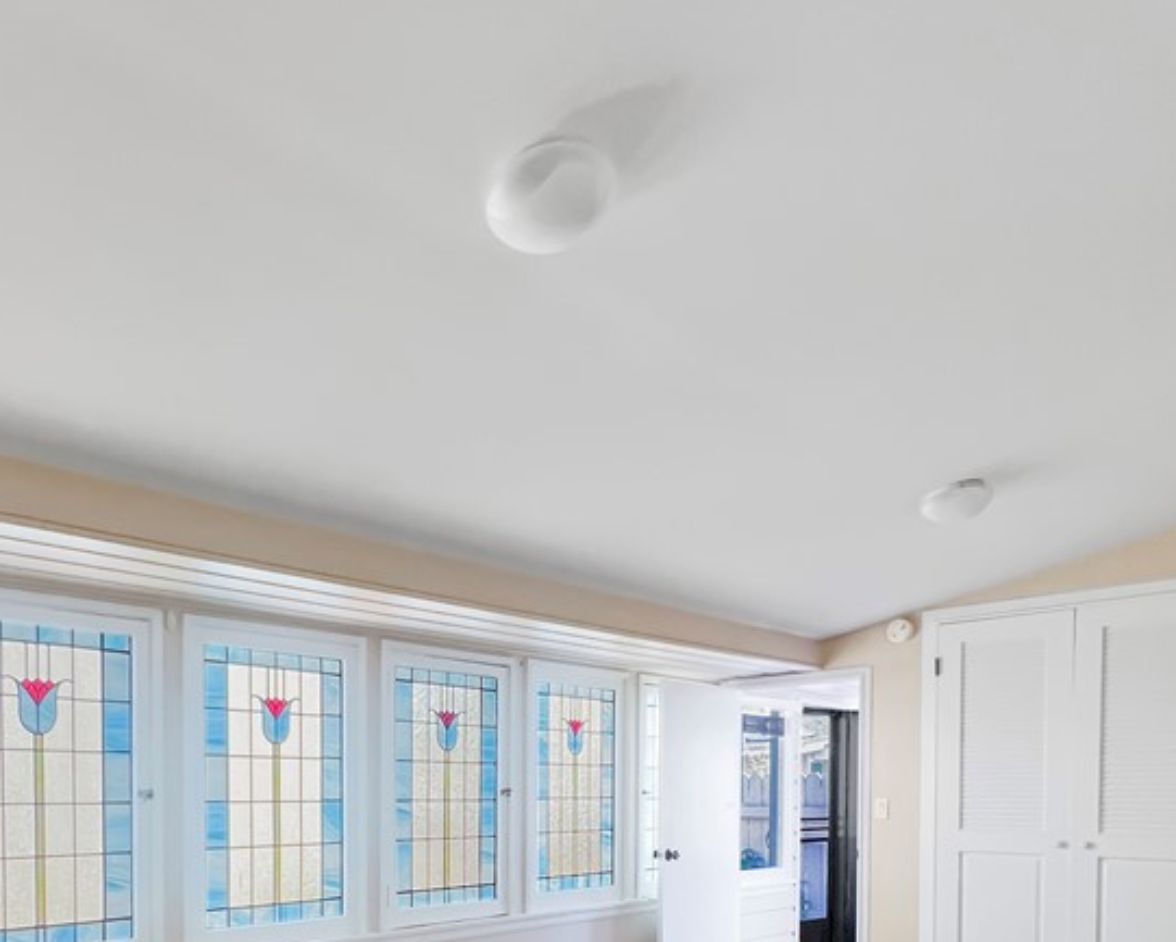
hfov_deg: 69.1
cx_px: 439
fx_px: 835
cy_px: 986
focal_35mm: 24
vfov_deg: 46.7
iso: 64
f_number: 1.8
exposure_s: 1/100
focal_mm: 1.57
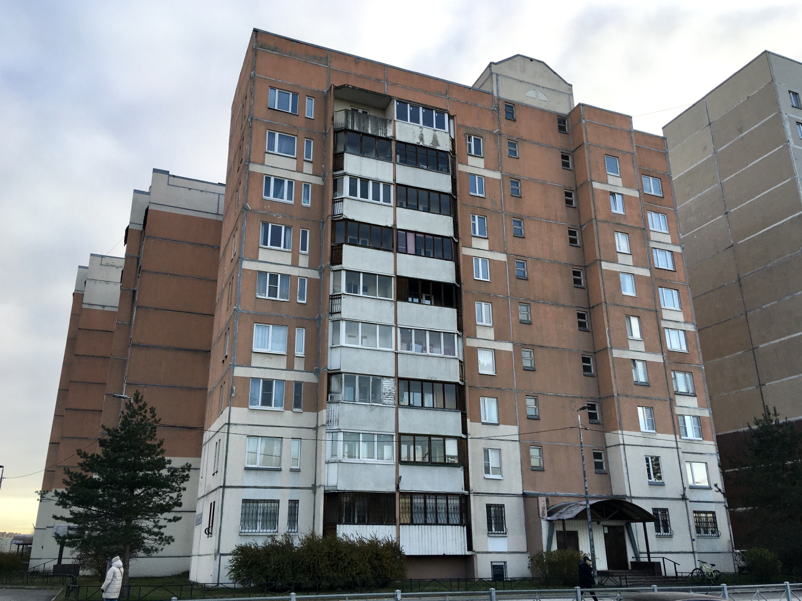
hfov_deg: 61.7
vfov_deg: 48.2
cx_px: 401
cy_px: 300
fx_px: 672
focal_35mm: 29
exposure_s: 1/381
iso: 25
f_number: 2.2
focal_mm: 4.15
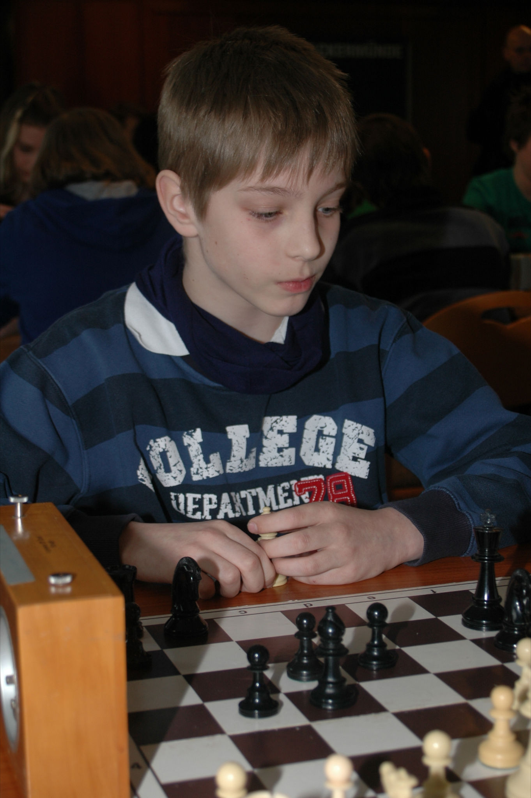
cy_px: 399
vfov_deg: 31.9
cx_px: 266
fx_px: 1396
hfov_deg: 21.5
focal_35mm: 63
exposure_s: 1/60
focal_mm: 42
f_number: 5.3
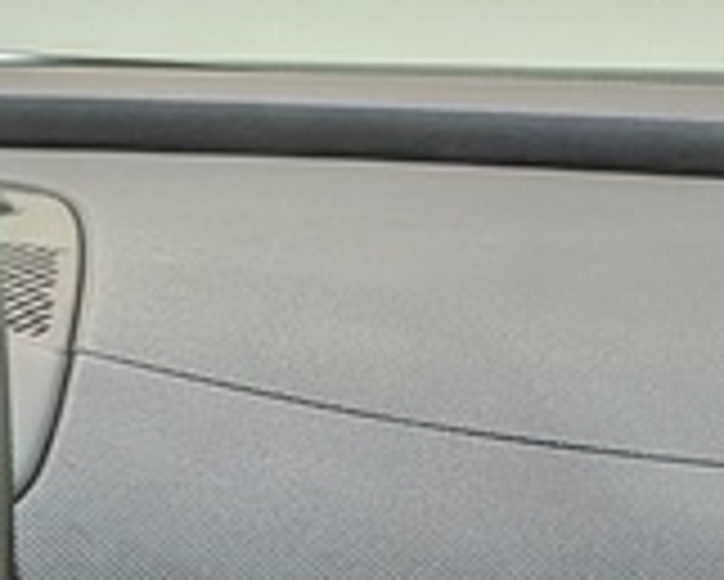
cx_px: -1345
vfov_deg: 9.4
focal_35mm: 149
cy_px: 1299
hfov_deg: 10.1
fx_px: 3195
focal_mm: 4.53
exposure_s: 1/120
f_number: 1.7
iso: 30
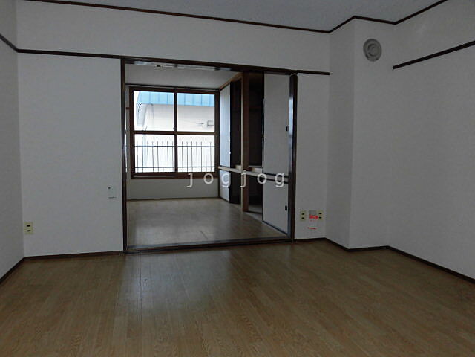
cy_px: 178
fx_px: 329
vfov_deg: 56.8
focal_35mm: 24
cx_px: 238
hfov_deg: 71.6
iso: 100
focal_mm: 4.3
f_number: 3.1
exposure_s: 1/40
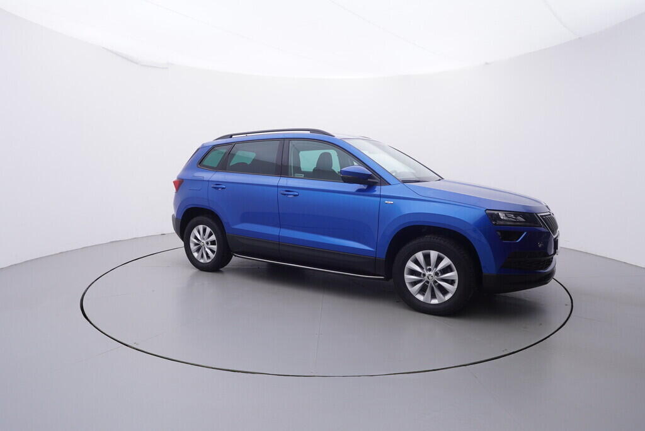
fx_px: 403
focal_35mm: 22
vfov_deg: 56.2
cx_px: 322
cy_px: 216
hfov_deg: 77.3
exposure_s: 1/80
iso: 200
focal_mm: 15
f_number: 5
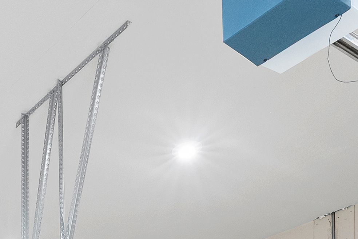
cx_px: -73
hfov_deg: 30.3
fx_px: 557
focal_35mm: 56
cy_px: 488
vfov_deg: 17.1
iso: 640
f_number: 9
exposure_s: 1/4
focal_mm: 13
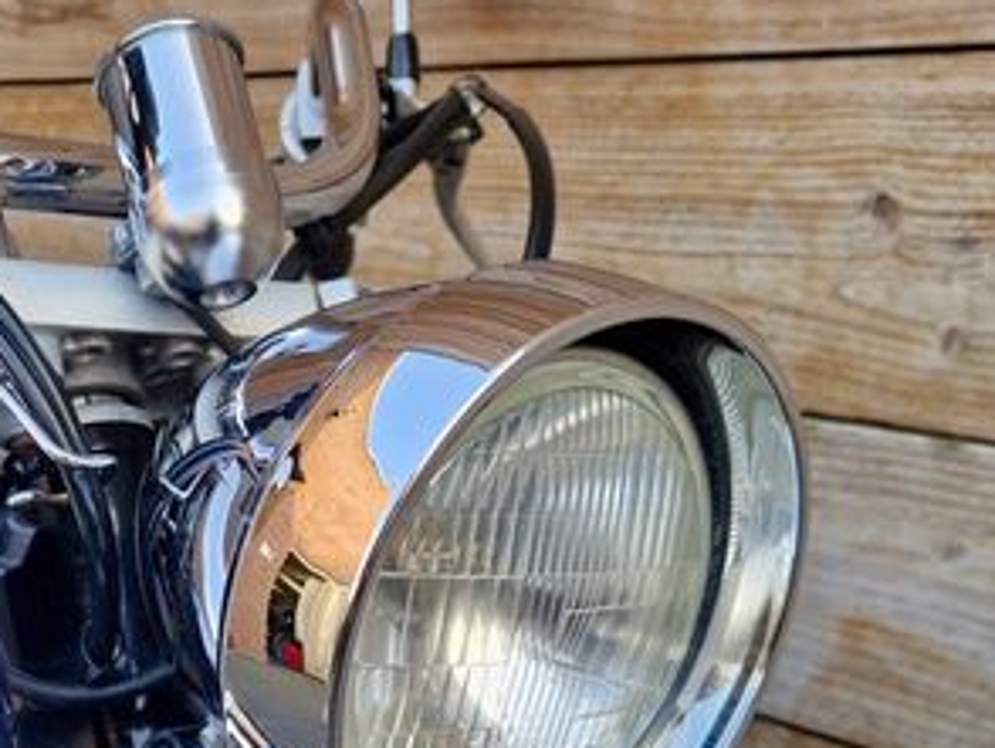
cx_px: 254
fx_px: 1438
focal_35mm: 50
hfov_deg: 37.3
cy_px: 741
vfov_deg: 27.5
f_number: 1.8
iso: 50
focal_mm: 5.4
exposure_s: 1/180
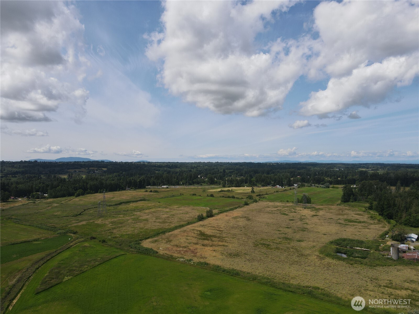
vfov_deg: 56.8
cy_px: 157
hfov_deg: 71.6
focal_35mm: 24
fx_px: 291
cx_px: 210
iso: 110
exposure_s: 1/1250
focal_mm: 4.5
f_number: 2.8
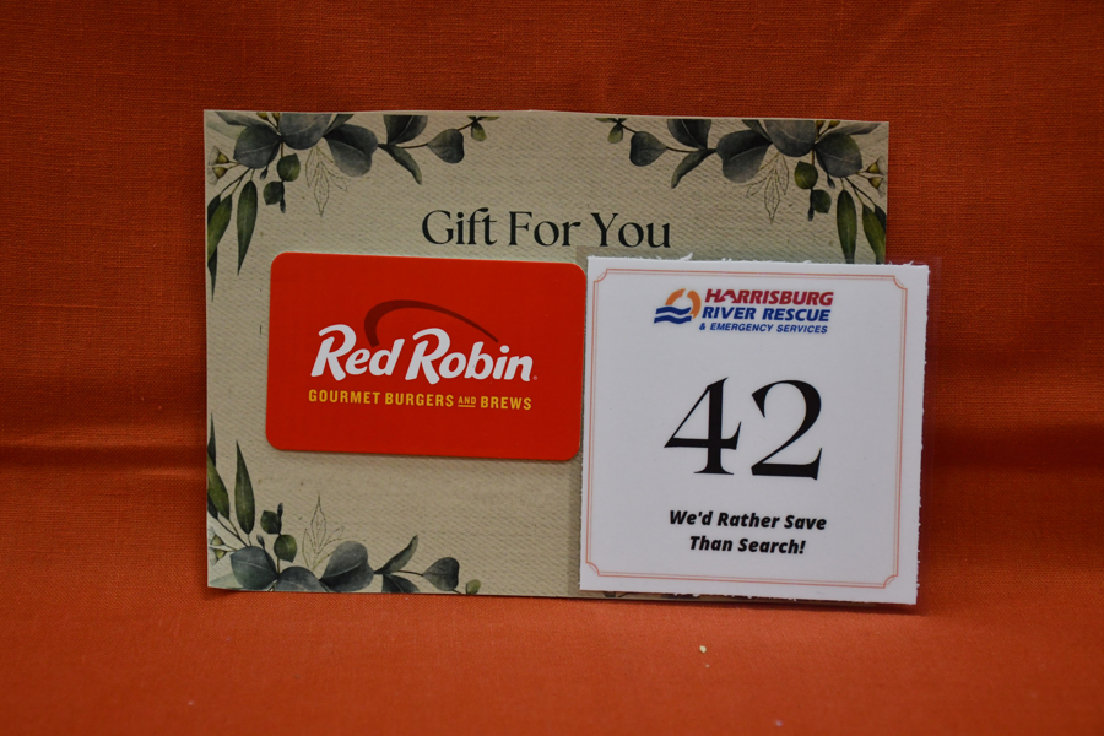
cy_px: 368
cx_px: 552
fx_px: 2208
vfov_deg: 18.9
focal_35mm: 72
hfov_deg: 28.1
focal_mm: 48
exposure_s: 1/125
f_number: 5.6
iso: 1250
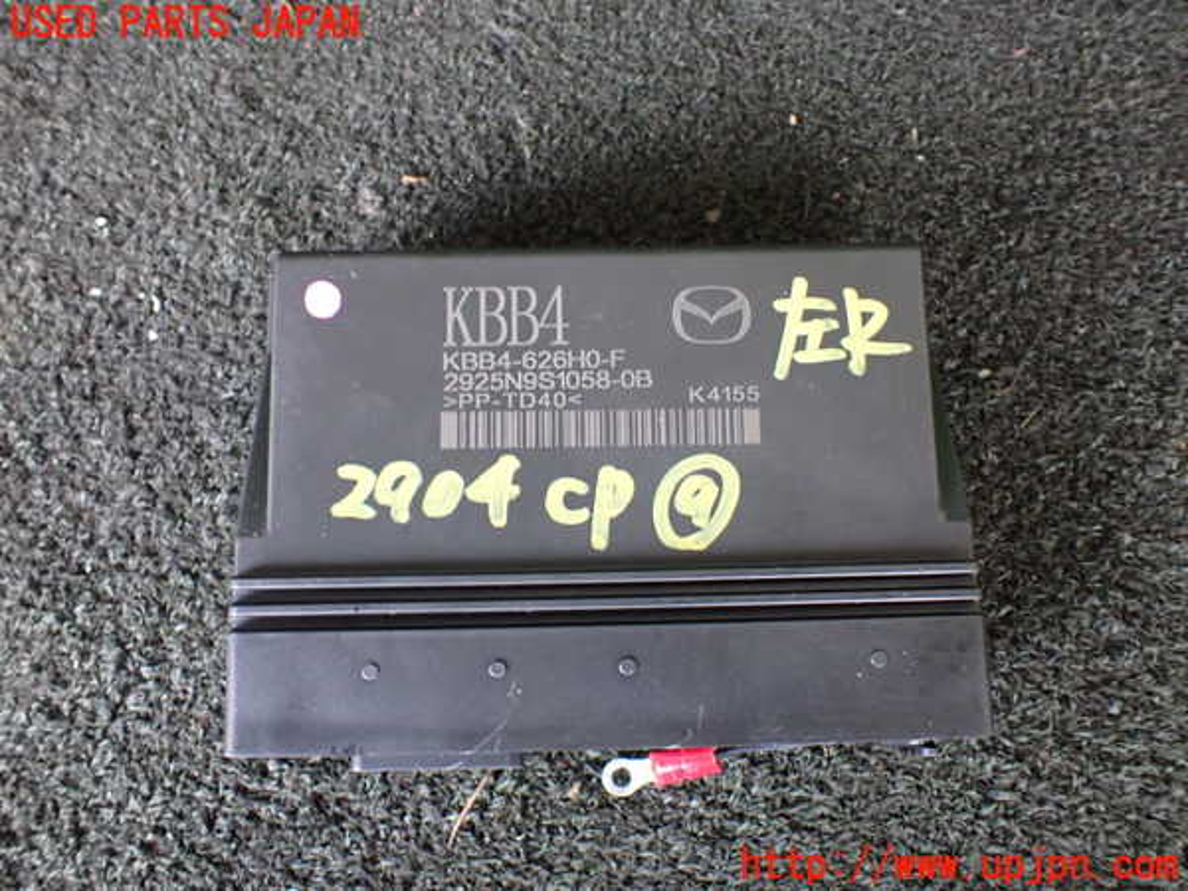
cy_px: 446
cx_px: 594
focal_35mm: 30
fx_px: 1030
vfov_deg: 46.8
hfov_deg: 60.0
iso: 800
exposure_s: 1/30
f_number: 2.3
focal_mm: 5.4
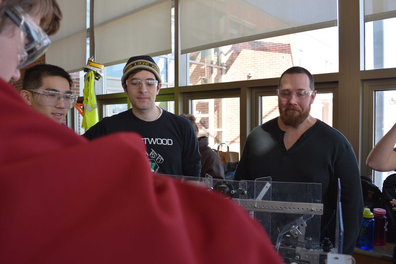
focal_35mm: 27
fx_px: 297
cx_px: 198
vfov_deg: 47.9
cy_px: 132
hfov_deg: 67.4
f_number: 5.6
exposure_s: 1/125
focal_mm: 18
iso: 400
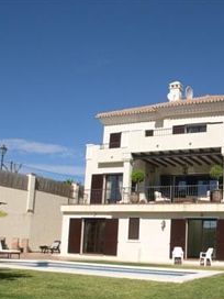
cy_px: 195
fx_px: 578
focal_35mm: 67
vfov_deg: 28.8
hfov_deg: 21.5
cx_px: 193
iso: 100
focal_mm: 8
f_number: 7.6
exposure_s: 1/172
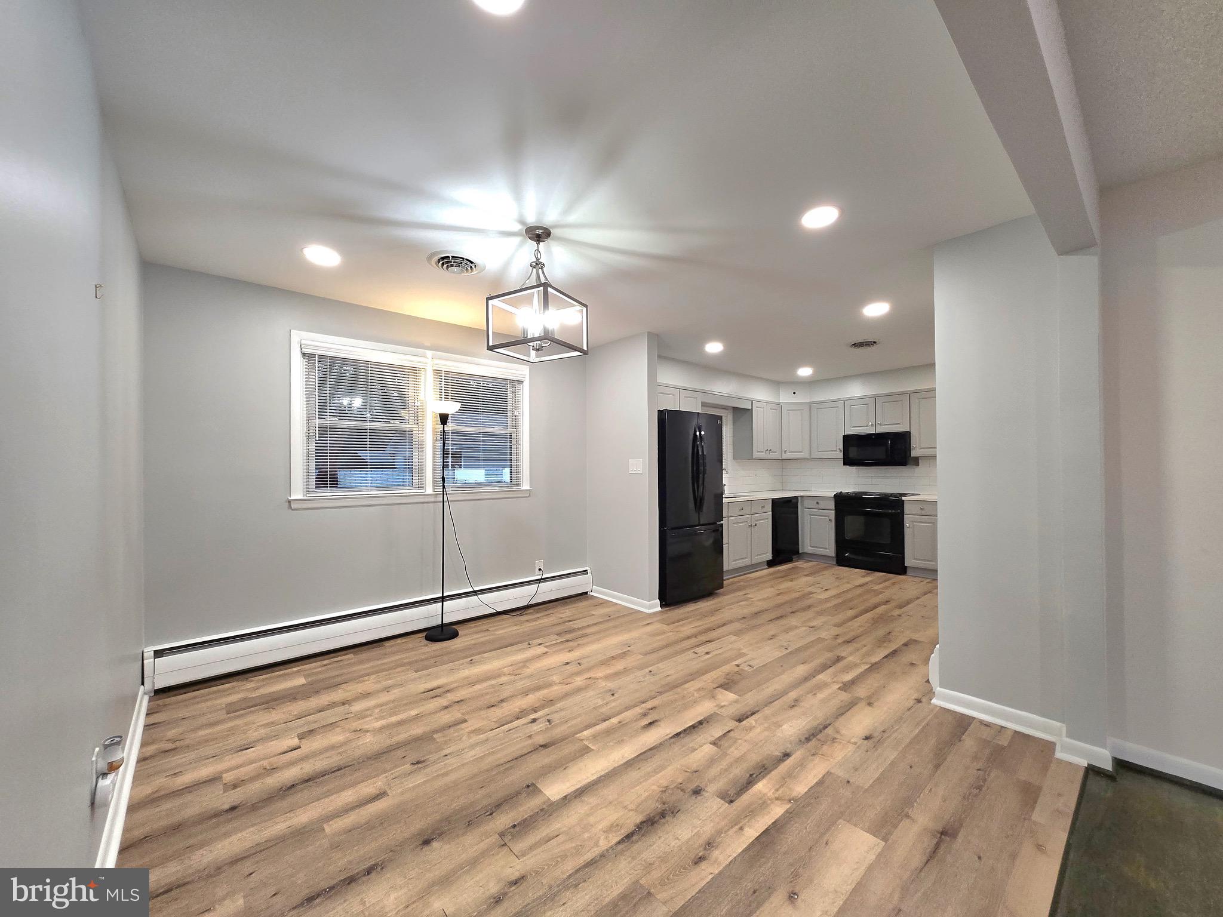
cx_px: 612
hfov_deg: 106.2
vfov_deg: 89.9
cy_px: 458
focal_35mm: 13
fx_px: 459
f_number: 2.2
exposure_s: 1/60.2
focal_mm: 1.7
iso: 160
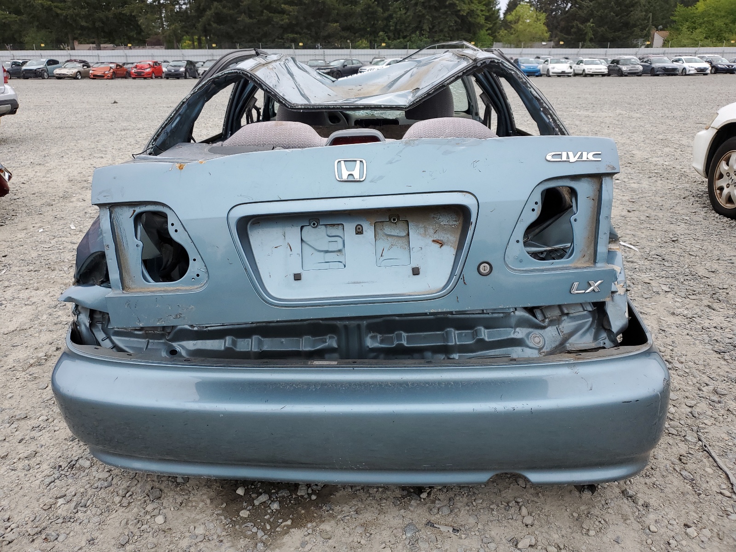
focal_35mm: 26
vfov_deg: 53.1
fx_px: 553
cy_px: 276
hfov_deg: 67.3
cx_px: 368
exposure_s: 1/588
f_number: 1.5
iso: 50
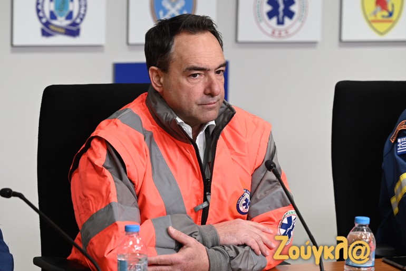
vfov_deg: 7.6
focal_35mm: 180
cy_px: 136
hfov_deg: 11.4
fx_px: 2029
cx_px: 203
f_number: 4.5
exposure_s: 1/250
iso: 2000
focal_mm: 120
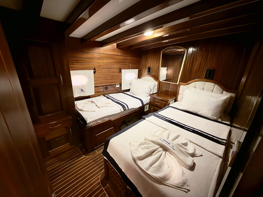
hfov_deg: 102.1
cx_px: 132
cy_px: 98
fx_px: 106
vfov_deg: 85.7
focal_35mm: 14
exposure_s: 1/30
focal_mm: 2.22
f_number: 2.2
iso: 640
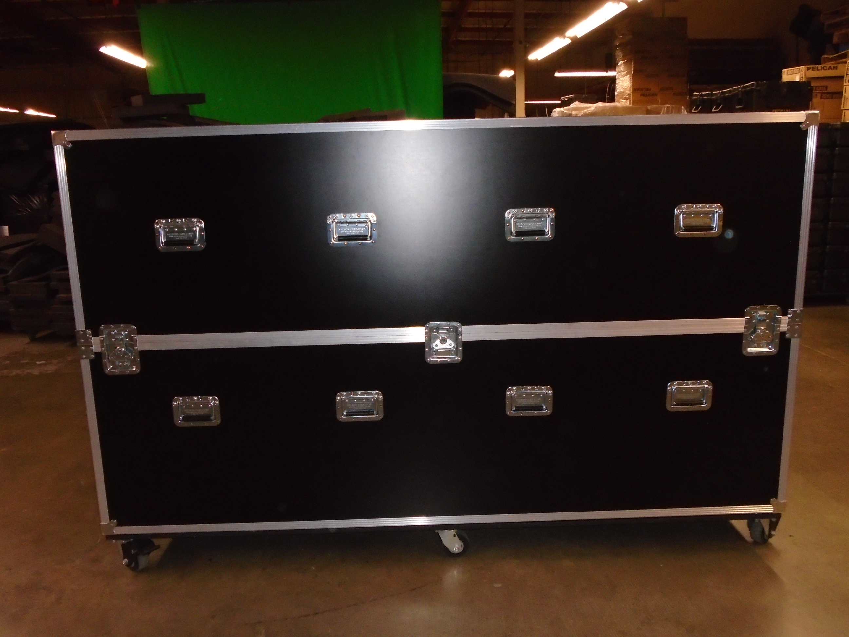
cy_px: 318
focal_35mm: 31
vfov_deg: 45.4
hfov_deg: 58.4
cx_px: 424
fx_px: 760
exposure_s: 1/40
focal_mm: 5.5
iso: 400
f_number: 3.5
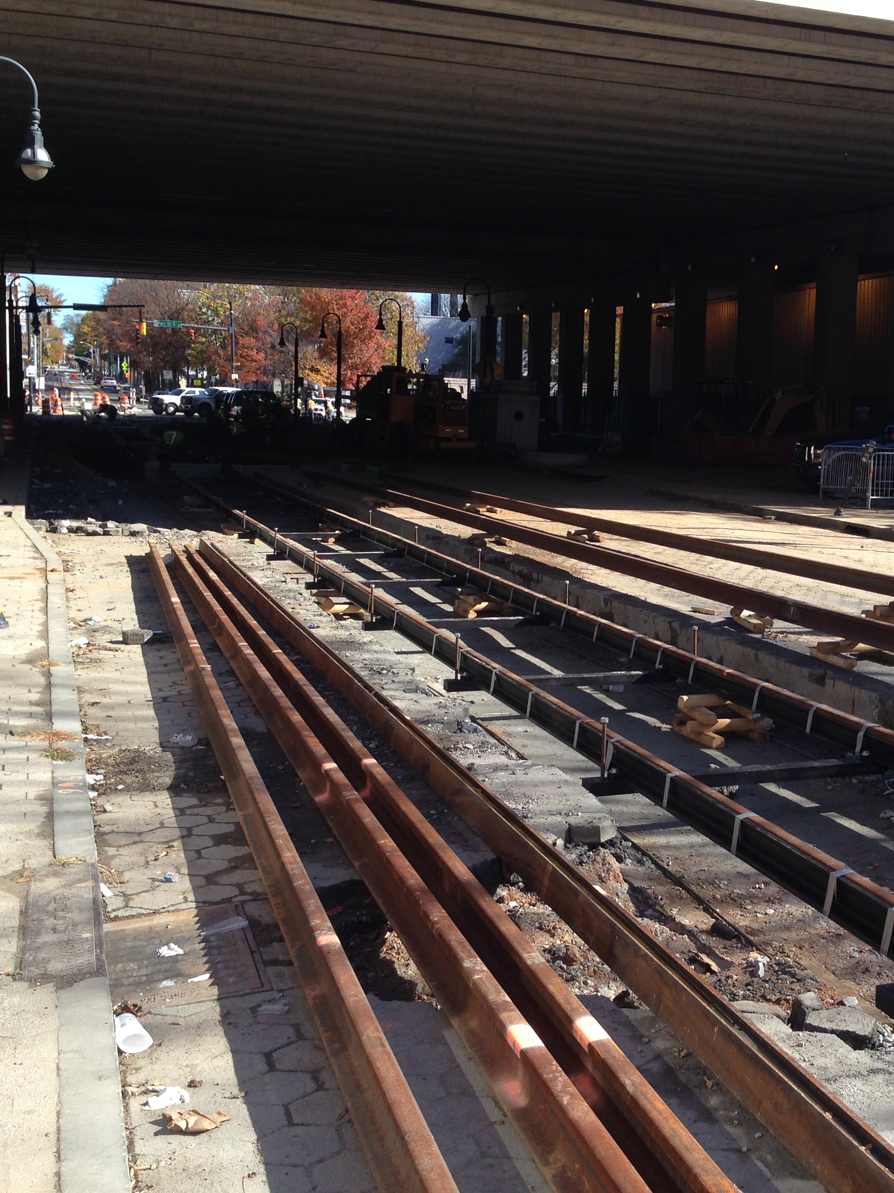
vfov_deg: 42.1
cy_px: 586
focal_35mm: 45
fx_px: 1550
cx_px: 624
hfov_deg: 31.8
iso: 50
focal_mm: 4.12
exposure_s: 1/638
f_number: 2.4
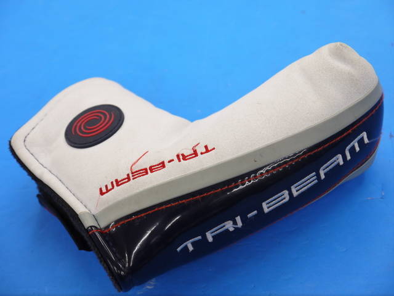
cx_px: 197
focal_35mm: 78
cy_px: 148
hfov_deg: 25.0
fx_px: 888
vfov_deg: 18.9
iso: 400
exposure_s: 1/80
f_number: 5.5
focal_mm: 39
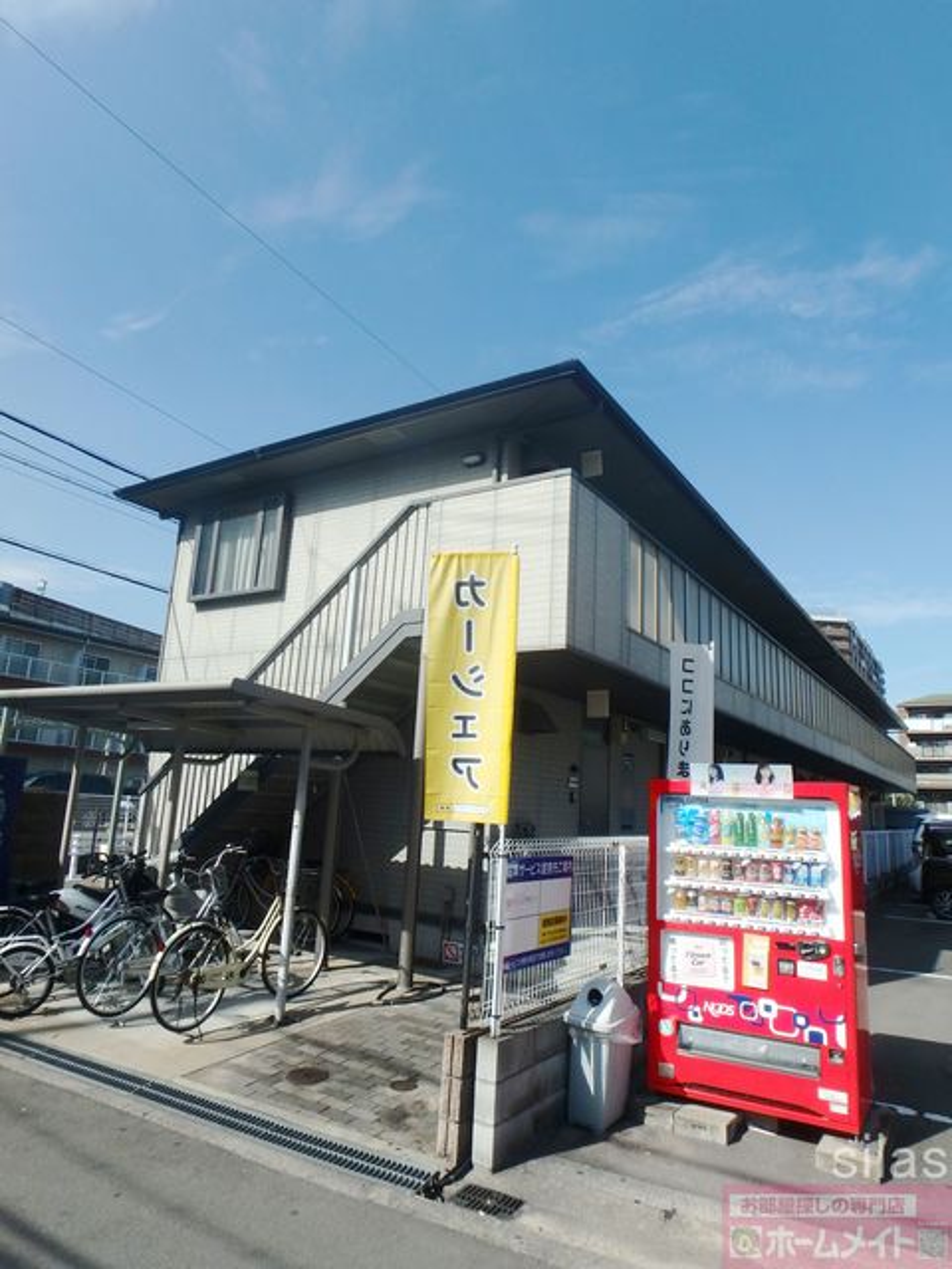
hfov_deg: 63.4
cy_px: 634
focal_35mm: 21
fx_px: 770
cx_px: 476
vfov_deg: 79.0
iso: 125
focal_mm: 3.7
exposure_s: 1/640
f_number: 6
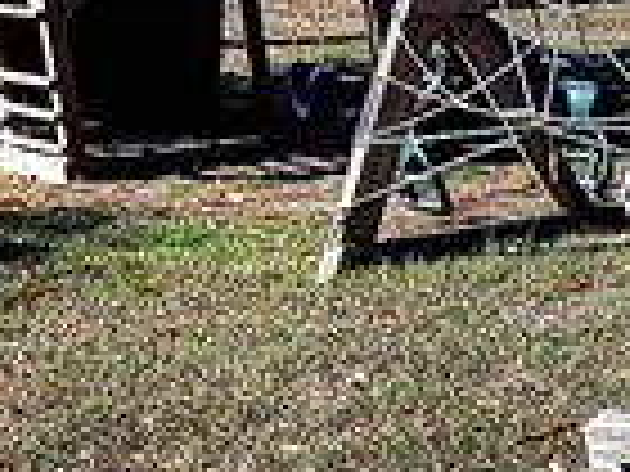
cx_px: 1264
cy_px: 382
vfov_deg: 15.5
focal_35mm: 95
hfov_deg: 16.0
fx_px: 1729
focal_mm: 2.2
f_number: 2.2
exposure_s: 1/1429
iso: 50
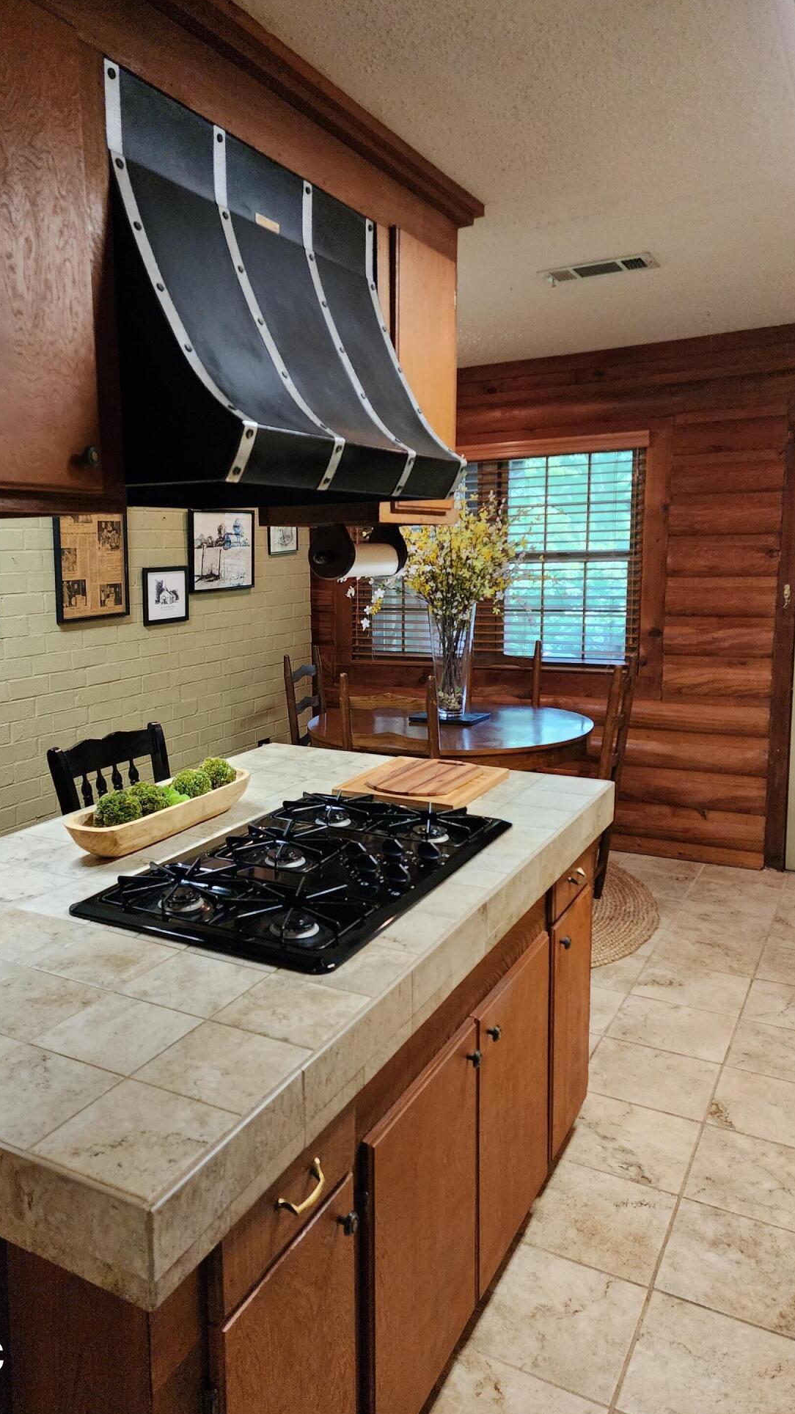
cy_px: 691
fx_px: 975
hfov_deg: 43.6
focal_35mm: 26
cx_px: 253
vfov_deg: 71.9
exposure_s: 1/120
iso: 640
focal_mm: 6.4
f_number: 1.8
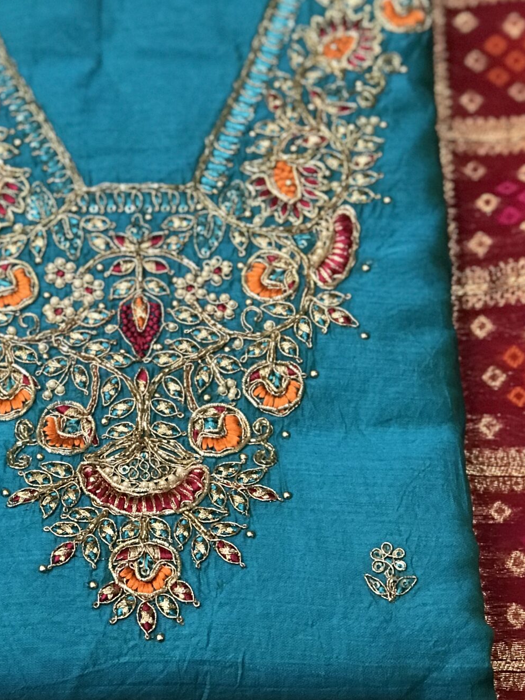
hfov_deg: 13.3
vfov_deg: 17.7
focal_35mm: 111
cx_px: 117
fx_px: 2245
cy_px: 298
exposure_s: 1/50
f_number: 2.8
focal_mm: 6.6
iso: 160
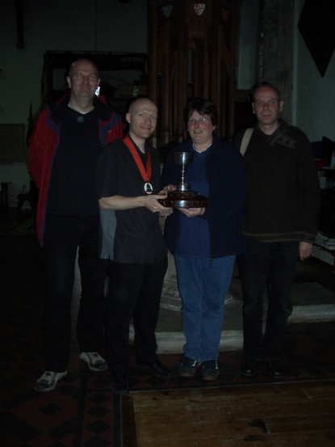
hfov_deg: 40.7
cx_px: 168
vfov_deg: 52.6
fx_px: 451
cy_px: 224
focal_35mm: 35
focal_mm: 5.8
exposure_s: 1/60
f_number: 2.6
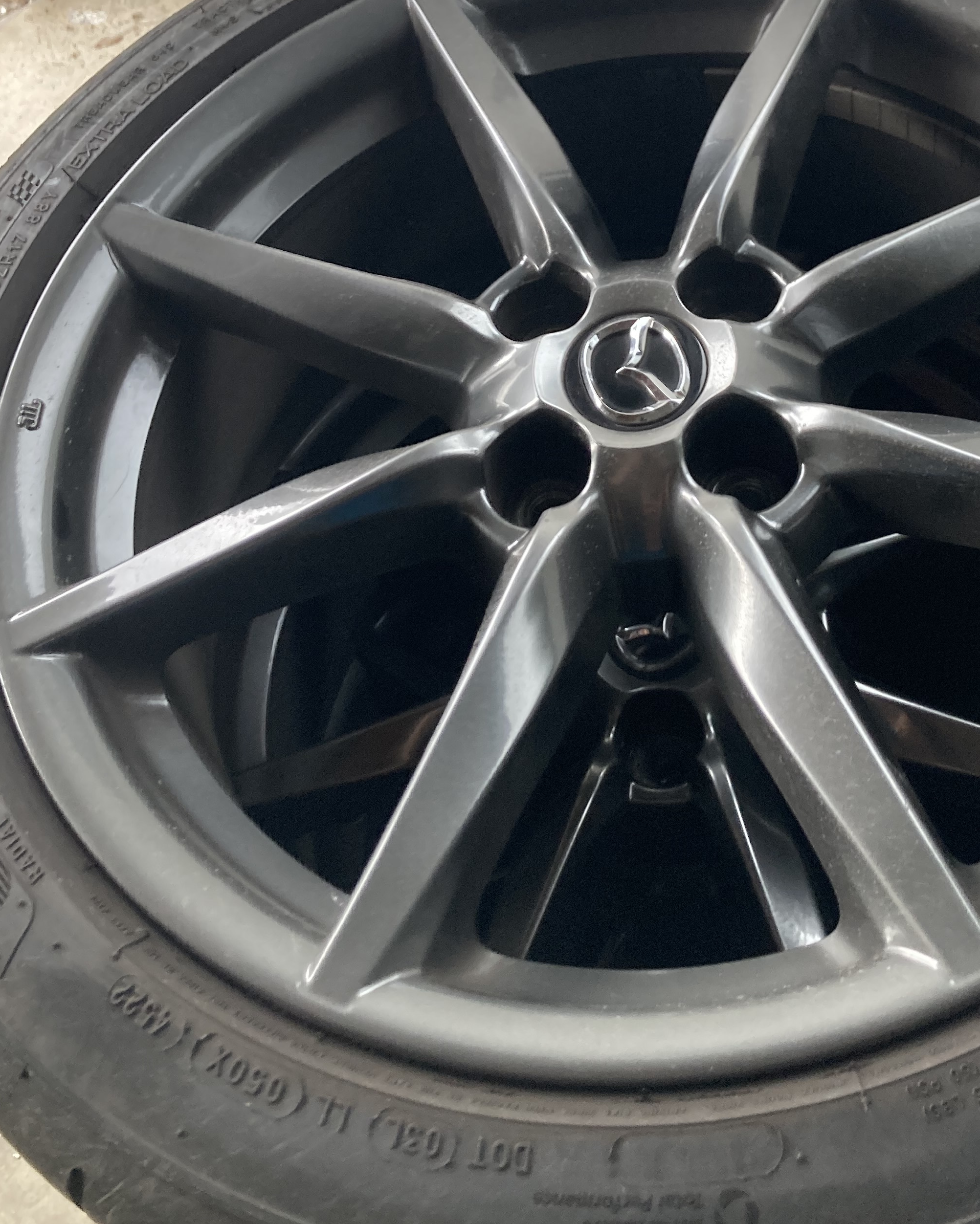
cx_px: 620
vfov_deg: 41.1
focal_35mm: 44
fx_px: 1595
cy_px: 351
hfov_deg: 34.0
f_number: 1.8
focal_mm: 3.99
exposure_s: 1/60
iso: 100
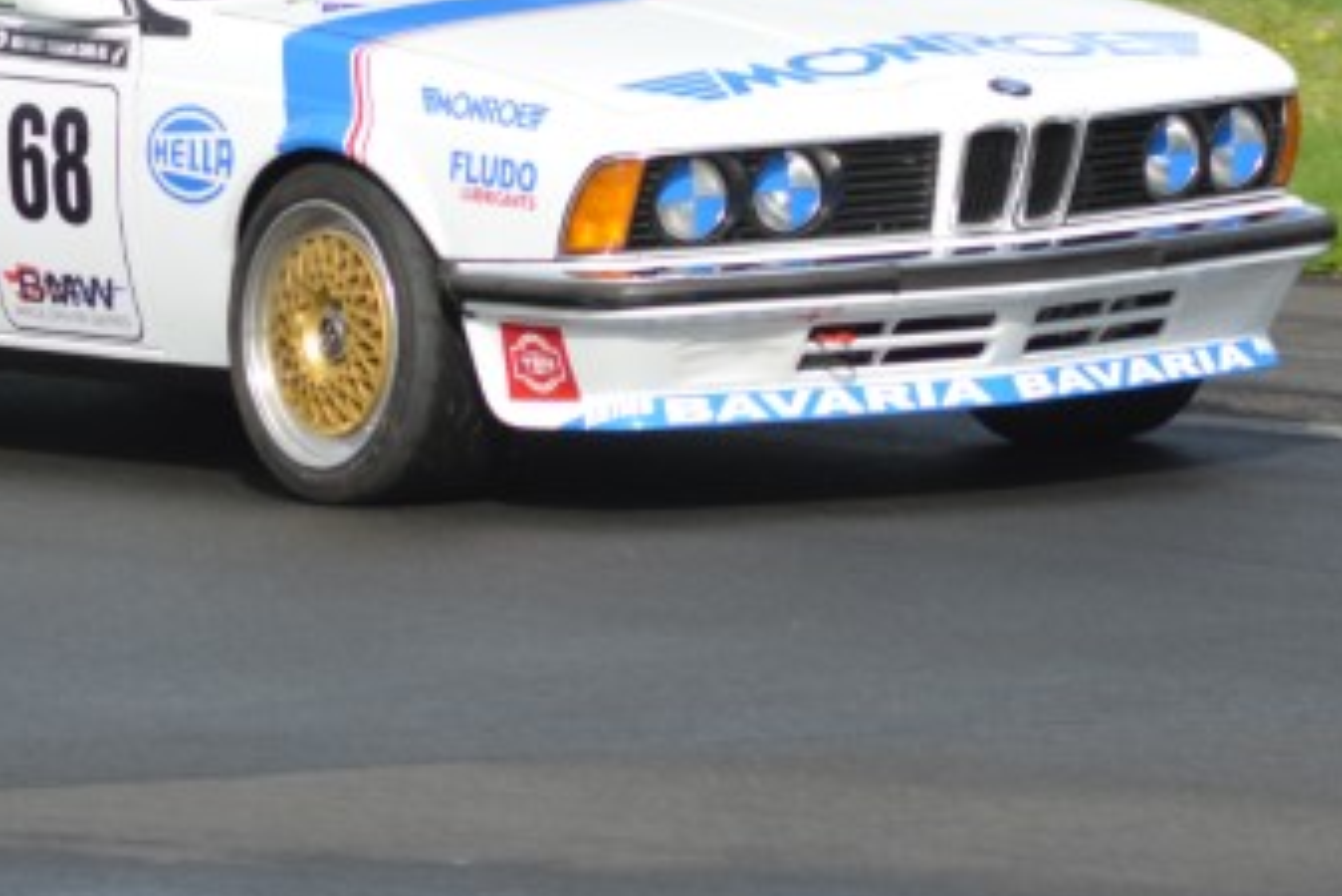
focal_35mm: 685
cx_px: 275
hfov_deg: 3.0
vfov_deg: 2.0
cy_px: 102
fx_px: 25545
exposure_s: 1/800
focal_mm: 220
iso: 400
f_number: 9
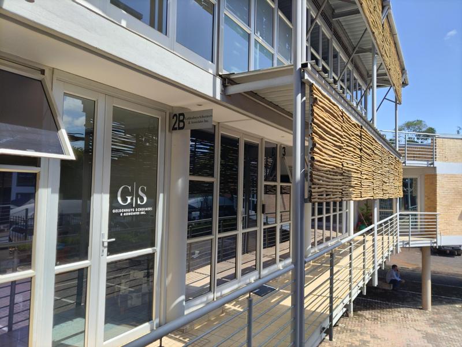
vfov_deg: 53.1
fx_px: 347
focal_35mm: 26
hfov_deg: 67.3
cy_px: 174
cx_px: 231
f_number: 1.8
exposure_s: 1/405
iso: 100
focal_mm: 4.7
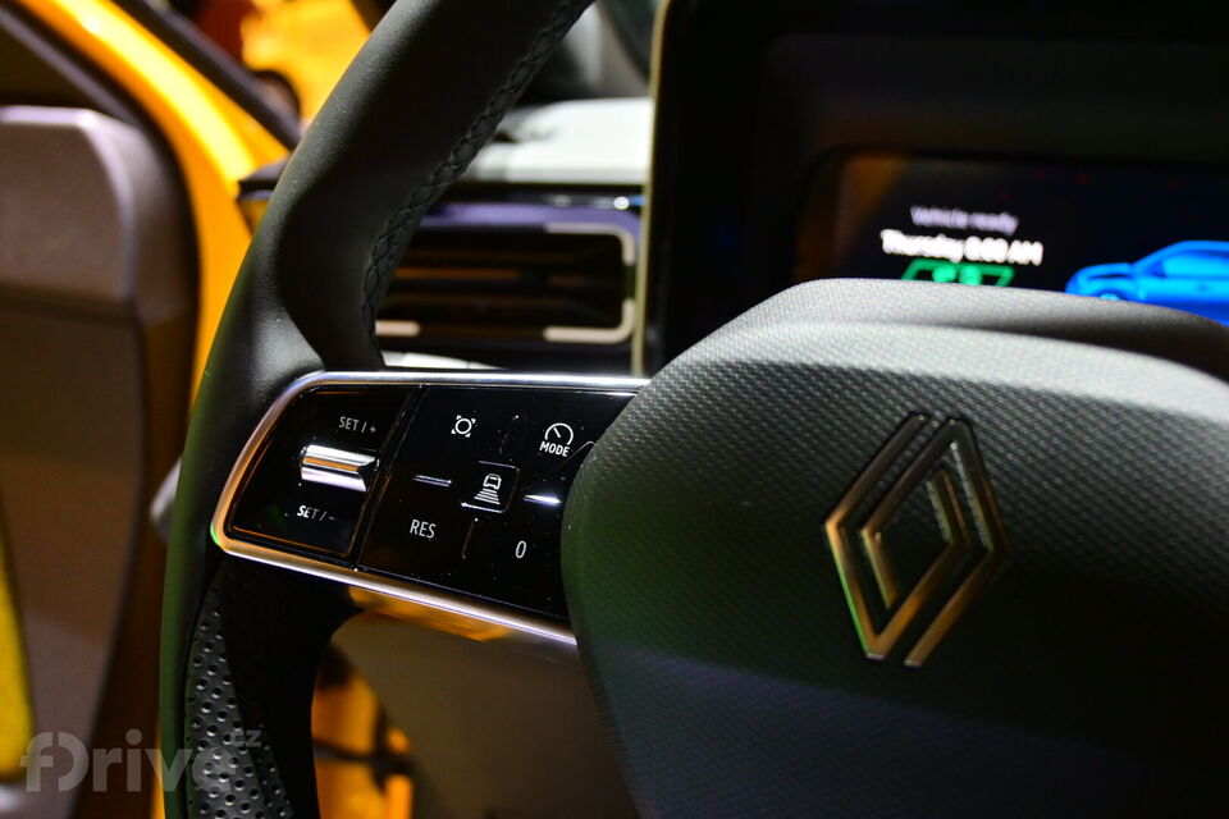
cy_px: 410
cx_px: 614
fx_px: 1536
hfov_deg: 43.6
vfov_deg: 29.9
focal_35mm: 45
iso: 800
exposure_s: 1/30
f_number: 4.8
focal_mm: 30
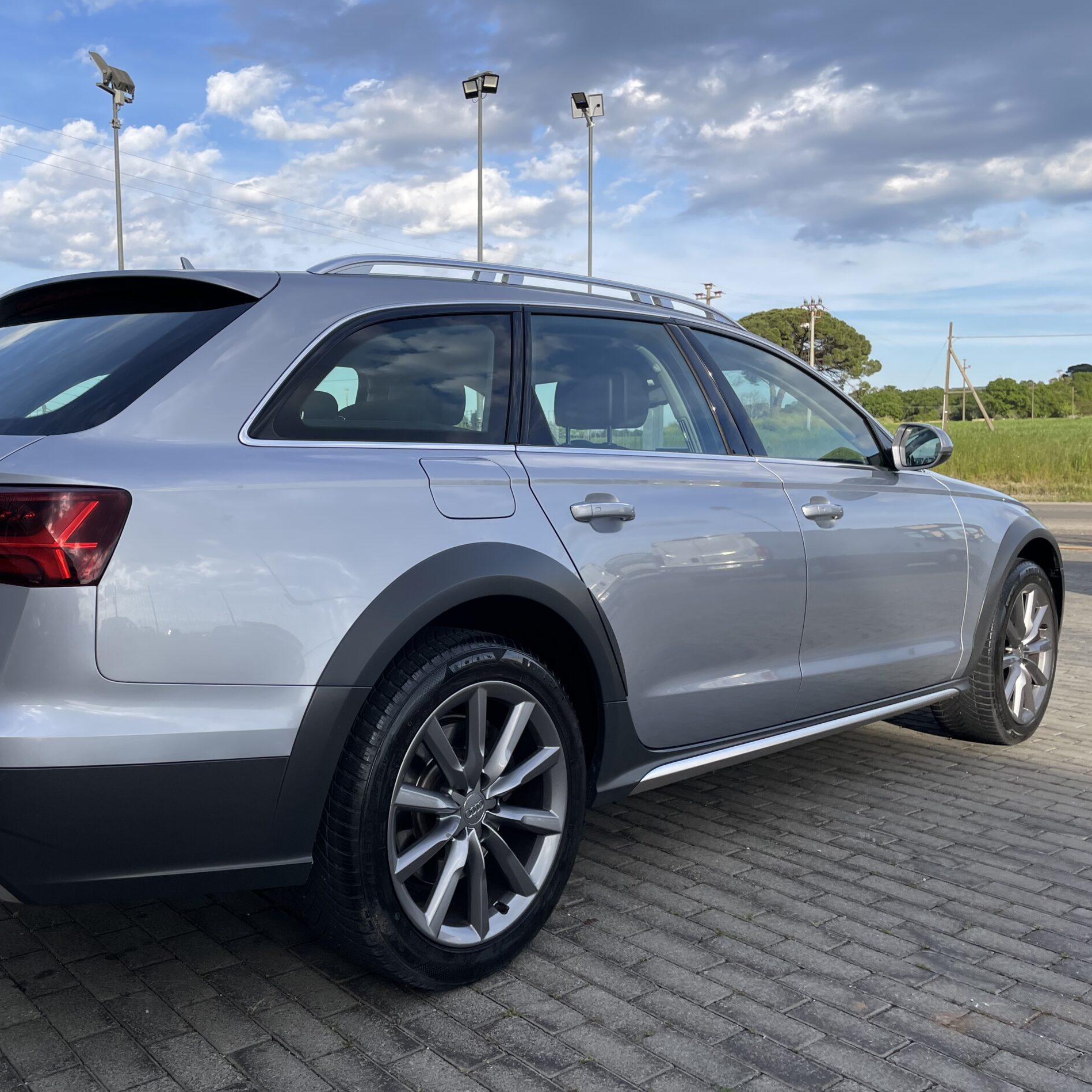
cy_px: 551
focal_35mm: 31
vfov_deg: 52.5
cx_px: 392
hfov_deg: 51.8
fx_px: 1106
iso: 32
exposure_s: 1/1742
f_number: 1.6
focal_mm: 4.2
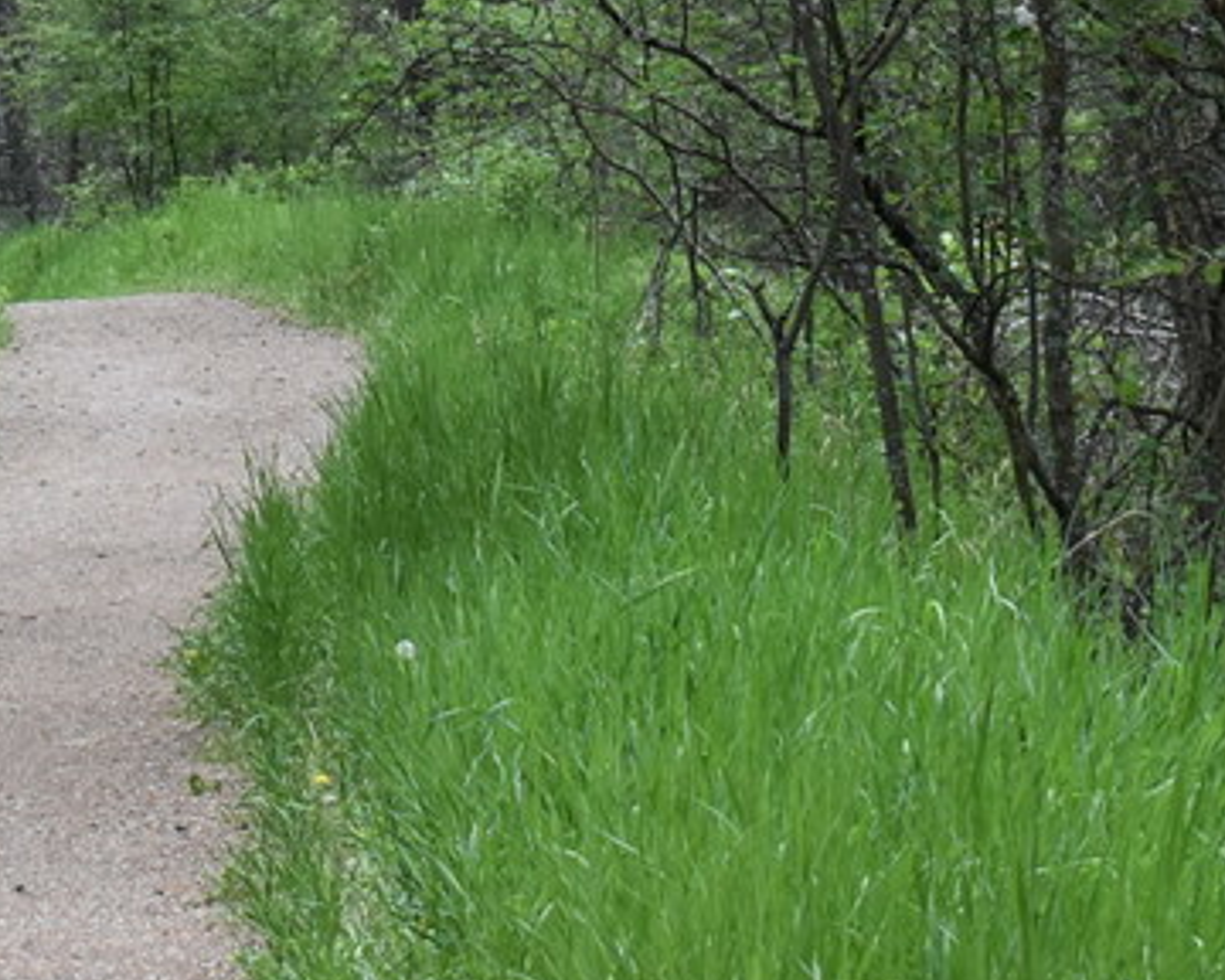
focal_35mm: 317
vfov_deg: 4.9
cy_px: -129
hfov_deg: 6.1
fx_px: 11493
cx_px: 70
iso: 400
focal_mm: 50
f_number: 7.1
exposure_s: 1/160
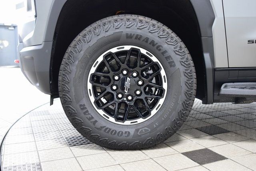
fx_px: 256
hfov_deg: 53.1
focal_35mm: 36
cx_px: 128
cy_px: 86
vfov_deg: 36.9
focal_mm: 24
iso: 1600
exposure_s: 1/50
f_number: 2.8
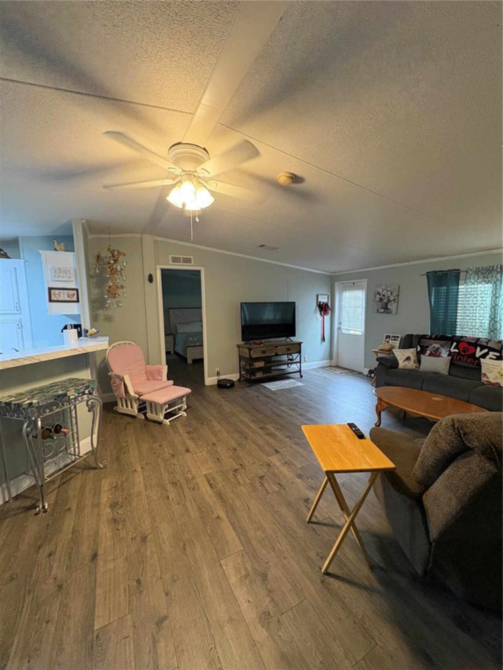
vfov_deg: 102.1
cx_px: 252
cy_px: 335
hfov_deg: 85.7
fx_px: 271
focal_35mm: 14
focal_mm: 2.22
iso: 500
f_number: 2.2
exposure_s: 1/60
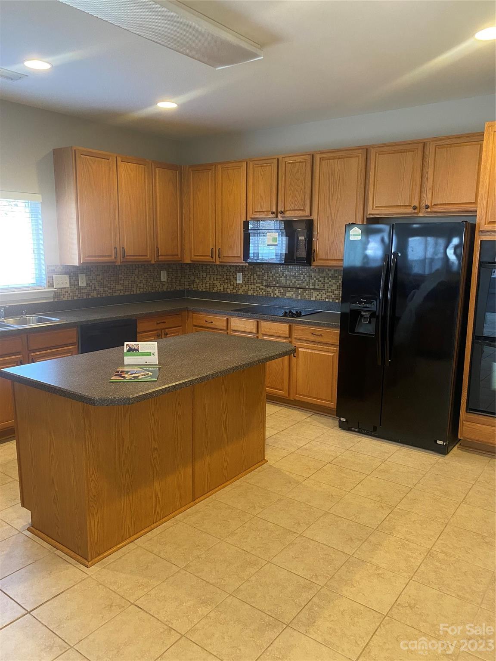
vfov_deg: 67.3
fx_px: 497
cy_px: 330
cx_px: 248
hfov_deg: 53.1
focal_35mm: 26
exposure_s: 1/60
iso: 250
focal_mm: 4.25
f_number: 1.8
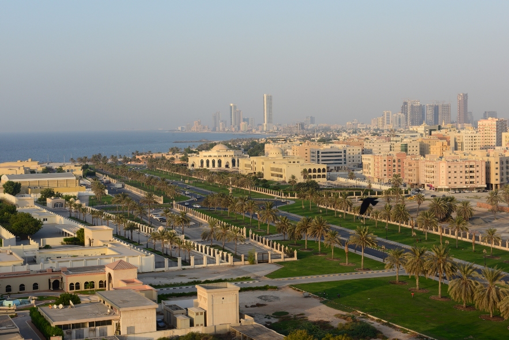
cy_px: 170
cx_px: 254
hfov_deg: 28.8
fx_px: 990
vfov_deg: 19.5
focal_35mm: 70
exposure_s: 1/160
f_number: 11
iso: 250
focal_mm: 70
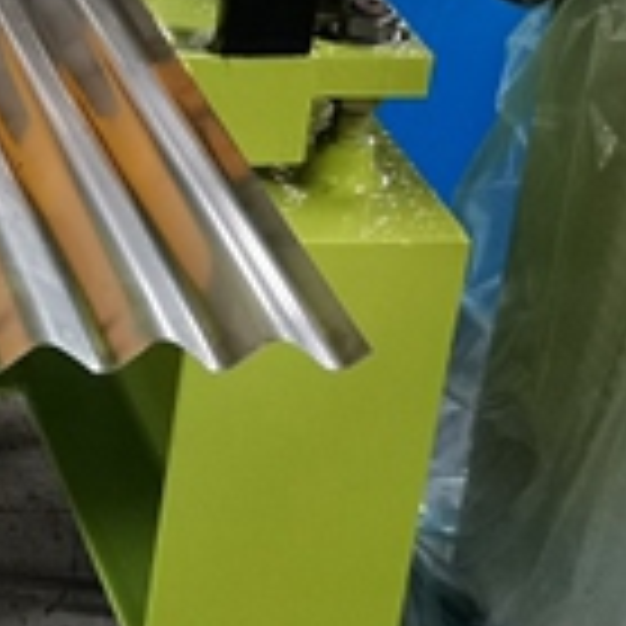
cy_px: -61
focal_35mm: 129
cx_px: -455
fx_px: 2639
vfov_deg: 13.3
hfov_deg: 12.5
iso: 160
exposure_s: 1/45
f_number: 1.8
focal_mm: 4.75
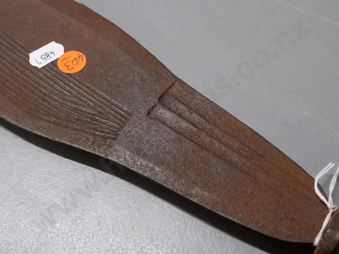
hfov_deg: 44.8
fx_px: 411
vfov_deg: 34.3
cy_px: 127
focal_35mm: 42
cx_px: 170
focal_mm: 21
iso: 3200
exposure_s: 1/125
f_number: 5.6
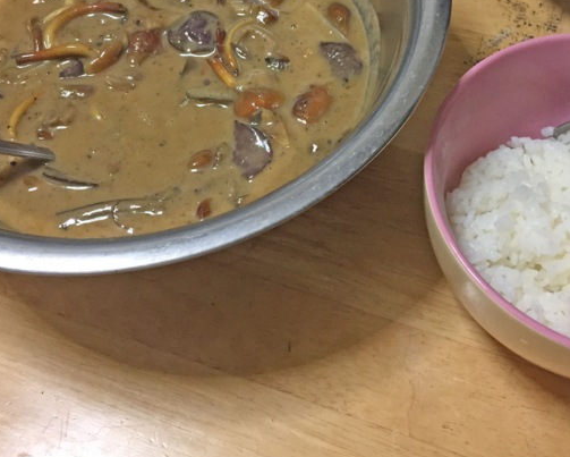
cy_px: 125
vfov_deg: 32.9
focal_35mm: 45
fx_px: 760
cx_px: 318
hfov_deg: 41.1
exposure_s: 1/33
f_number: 2.2
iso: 64
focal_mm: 4.15
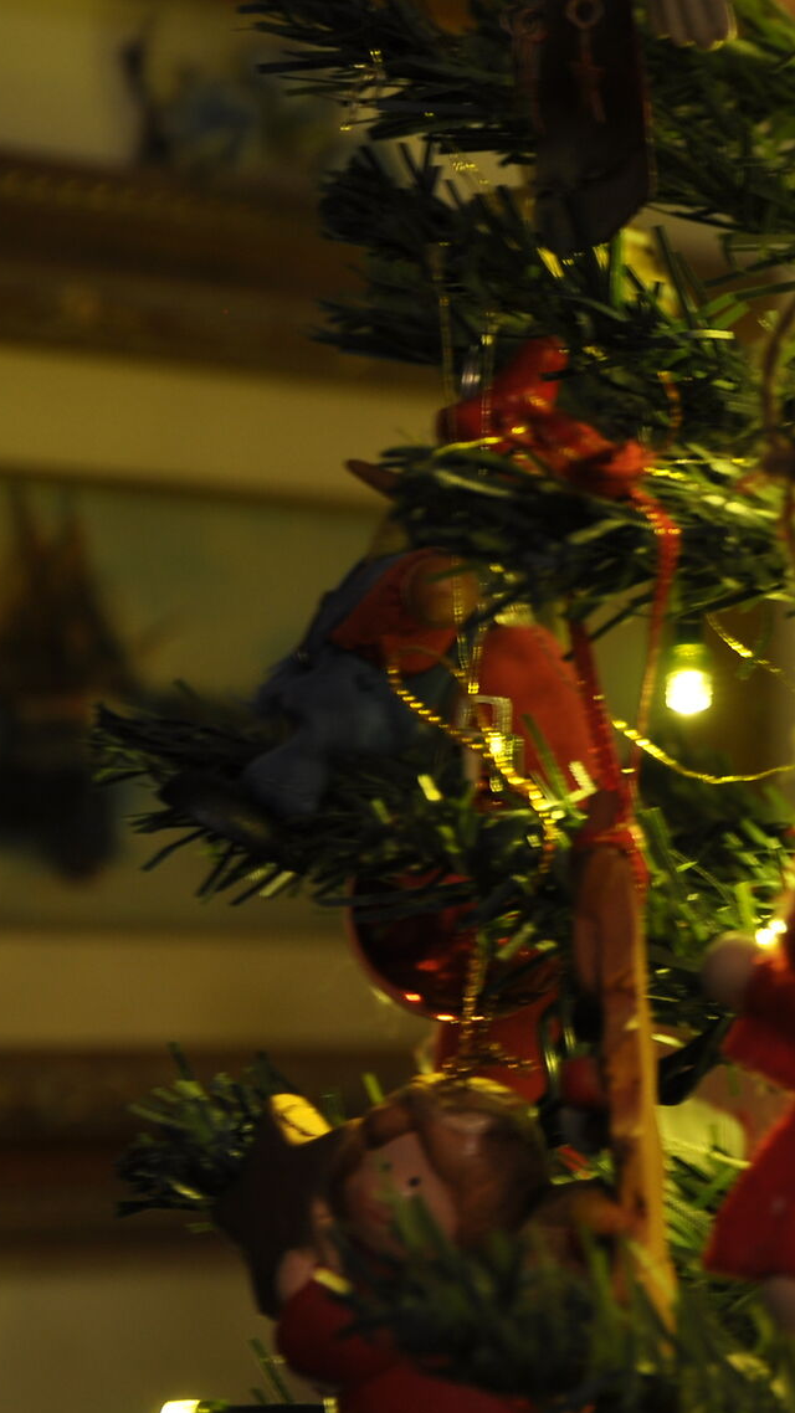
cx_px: 1353
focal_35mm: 139
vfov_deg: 15.4
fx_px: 5210
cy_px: 889
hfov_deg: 8.4
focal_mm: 42
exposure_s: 1/1.3
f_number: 4.8
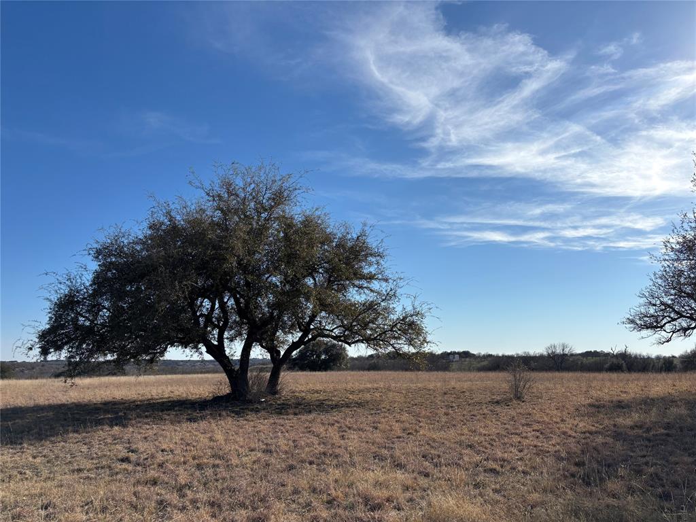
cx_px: 348
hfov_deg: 67.3
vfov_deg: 53.1
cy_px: 261
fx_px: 523
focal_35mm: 26
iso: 50
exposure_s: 1/6711
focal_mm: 5.96
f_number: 1.6
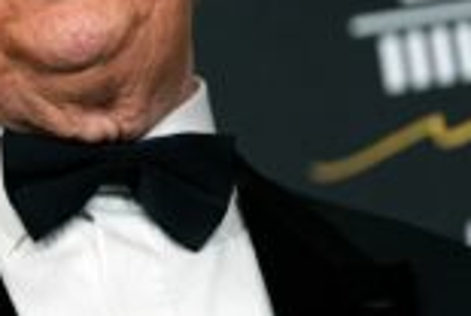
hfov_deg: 4.1
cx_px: -33
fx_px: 6554
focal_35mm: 500
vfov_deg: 2.8
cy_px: 3
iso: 2000
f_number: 2.8
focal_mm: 185
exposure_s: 1/500
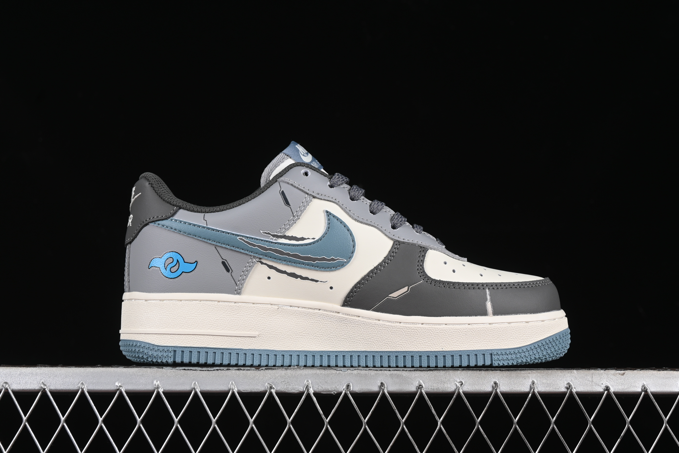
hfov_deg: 27.0
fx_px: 1414
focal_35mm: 75
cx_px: 340
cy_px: 226
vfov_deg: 18.2
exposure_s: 1/80
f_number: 8
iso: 160
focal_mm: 50
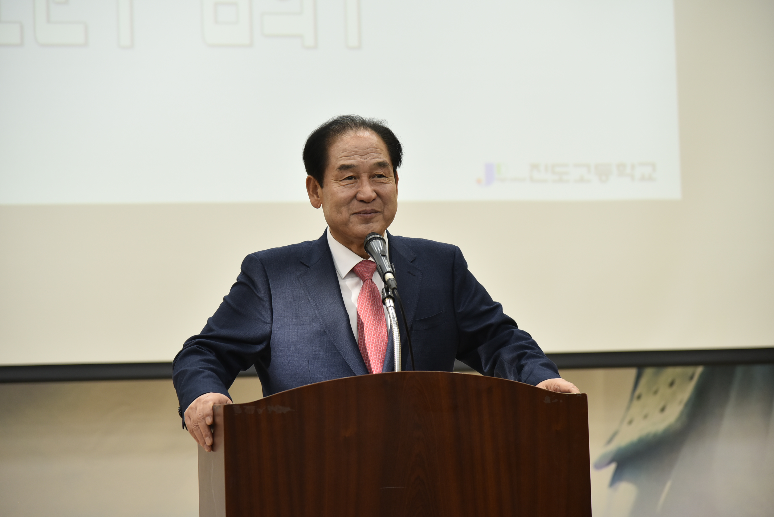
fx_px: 2581
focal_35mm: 120
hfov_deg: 17.1
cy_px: 258
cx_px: 387
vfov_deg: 11.4
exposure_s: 1/100
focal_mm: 120
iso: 640
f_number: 4
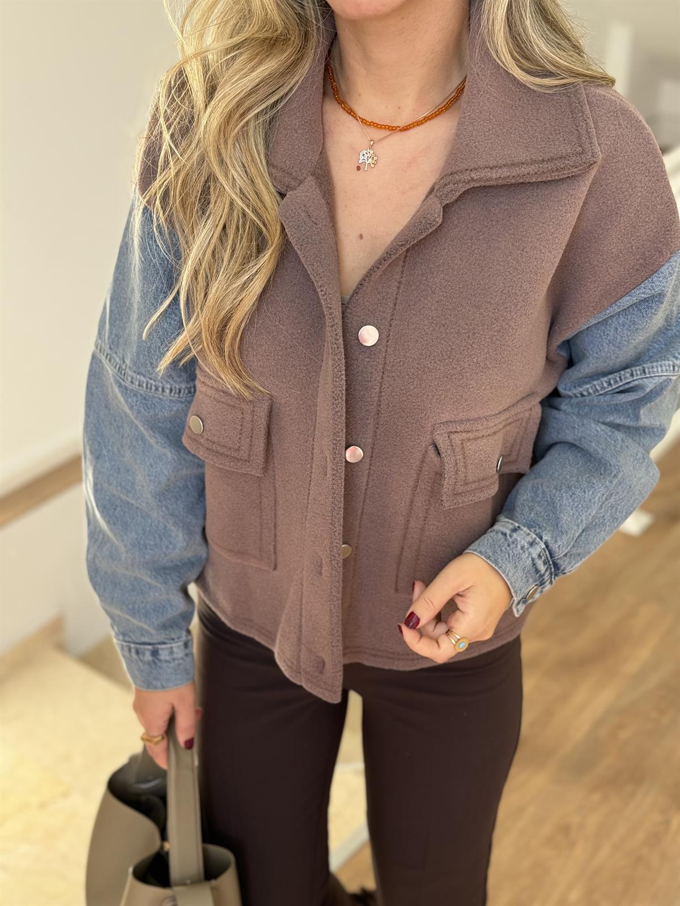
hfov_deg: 30.3
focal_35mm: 48
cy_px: 453
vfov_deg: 39.7
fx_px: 1257
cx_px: 340
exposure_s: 1/214
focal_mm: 6.76
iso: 50
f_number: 1.78
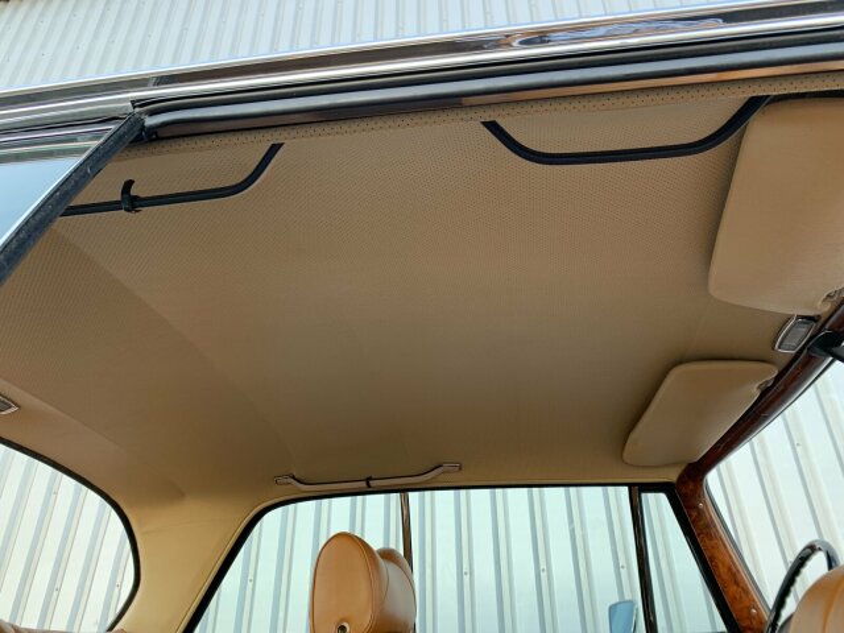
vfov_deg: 53.1
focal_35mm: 26
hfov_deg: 67.3
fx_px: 634
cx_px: 422
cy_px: 316
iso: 40
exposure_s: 1/121
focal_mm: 4.25
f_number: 1.8
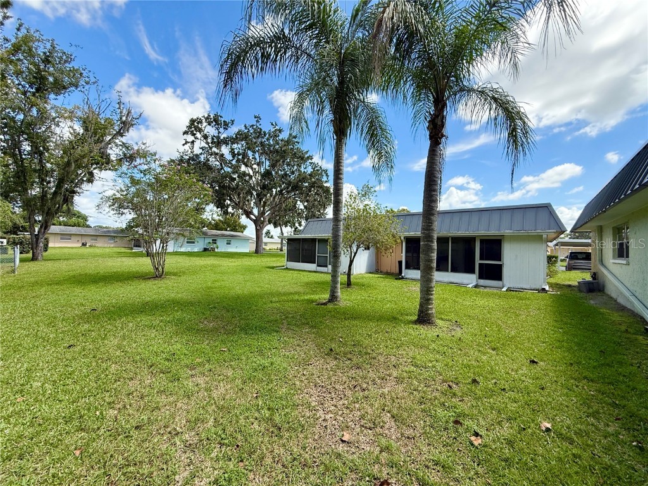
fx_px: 262
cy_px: 243
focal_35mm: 14
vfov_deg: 85.7
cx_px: 324
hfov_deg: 102.1
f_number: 2.2
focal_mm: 2.22
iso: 64
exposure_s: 1/928
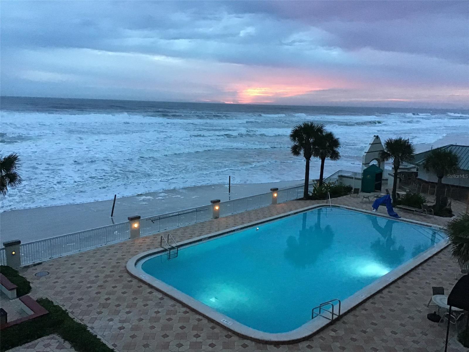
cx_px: 234
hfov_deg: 58.4
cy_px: 176
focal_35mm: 31
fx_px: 420
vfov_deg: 45.4
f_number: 2.4
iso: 200
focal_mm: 3.3
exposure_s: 1/30
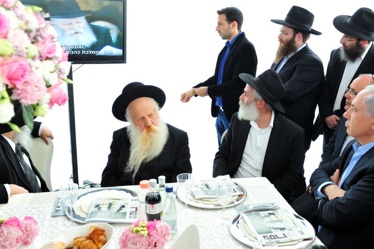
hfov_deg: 49.5
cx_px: 208
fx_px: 405
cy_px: 115
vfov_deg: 34.1
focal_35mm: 39
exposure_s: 1/125
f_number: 4.5
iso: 1250
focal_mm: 31
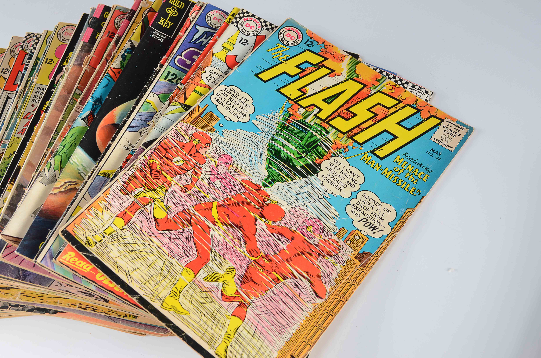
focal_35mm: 42
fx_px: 630
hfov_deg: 46.5
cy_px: 179
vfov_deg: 31.8
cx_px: 270
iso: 100
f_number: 8
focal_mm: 28
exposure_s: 1/80
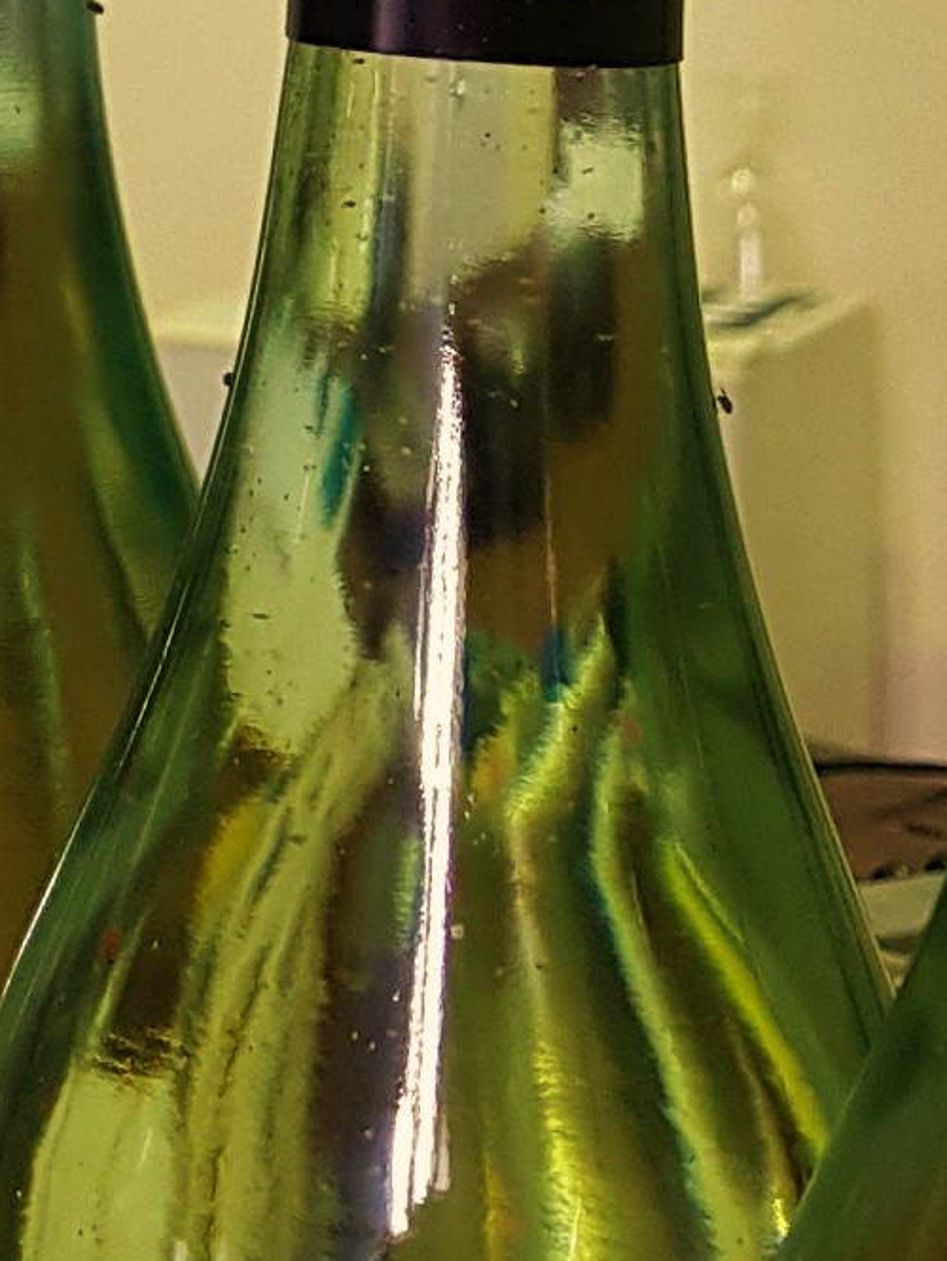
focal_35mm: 118
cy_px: -398
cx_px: -739
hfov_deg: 11.7
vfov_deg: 15.8
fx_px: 4301
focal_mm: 4.2
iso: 200
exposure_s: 1/50
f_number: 1.7
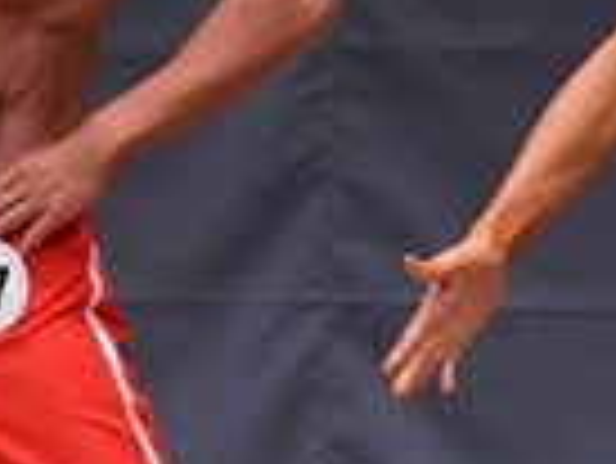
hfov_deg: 1.6
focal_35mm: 1219
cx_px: 25
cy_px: 459
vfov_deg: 1.2
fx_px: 21711
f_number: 5.6
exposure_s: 1/400
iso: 6400
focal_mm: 150
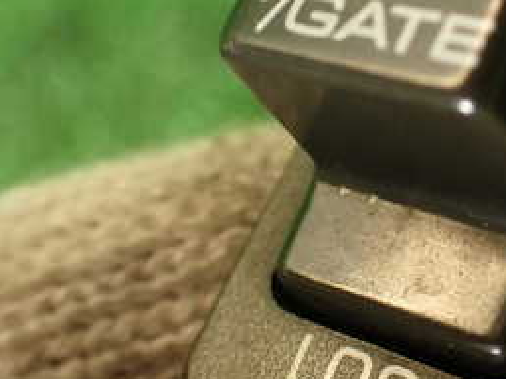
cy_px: 154
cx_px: 401
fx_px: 1096
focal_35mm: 75
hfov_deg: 25.6
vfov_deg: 19.6
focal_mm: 5.79
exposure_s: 1/50
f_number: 2.4
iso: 200
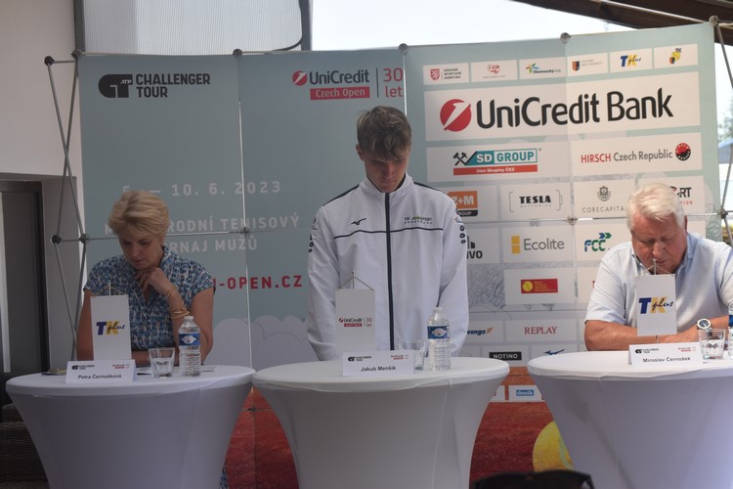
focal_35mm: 82
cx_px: 366
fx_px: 1680
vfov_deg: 16.6
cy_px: 244
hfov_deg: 24.6
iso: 280
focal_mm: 55
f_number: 8
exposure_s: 1/250
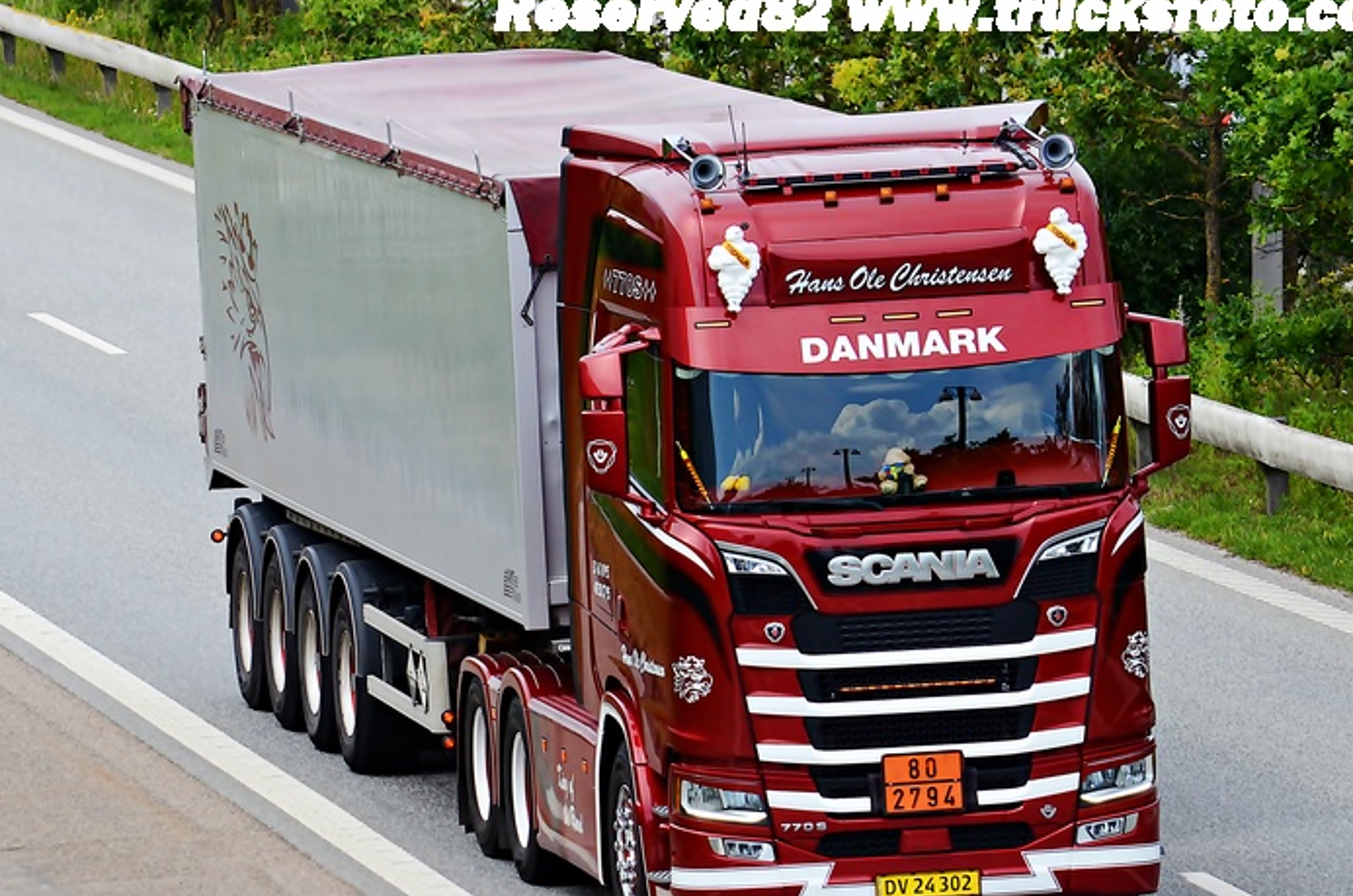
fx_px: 12661
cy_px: 496
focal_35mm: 338
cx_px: 668
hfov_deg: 6.1
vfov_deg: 4.1
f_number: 7.1
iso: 640
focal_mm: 195
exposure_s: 1/1250
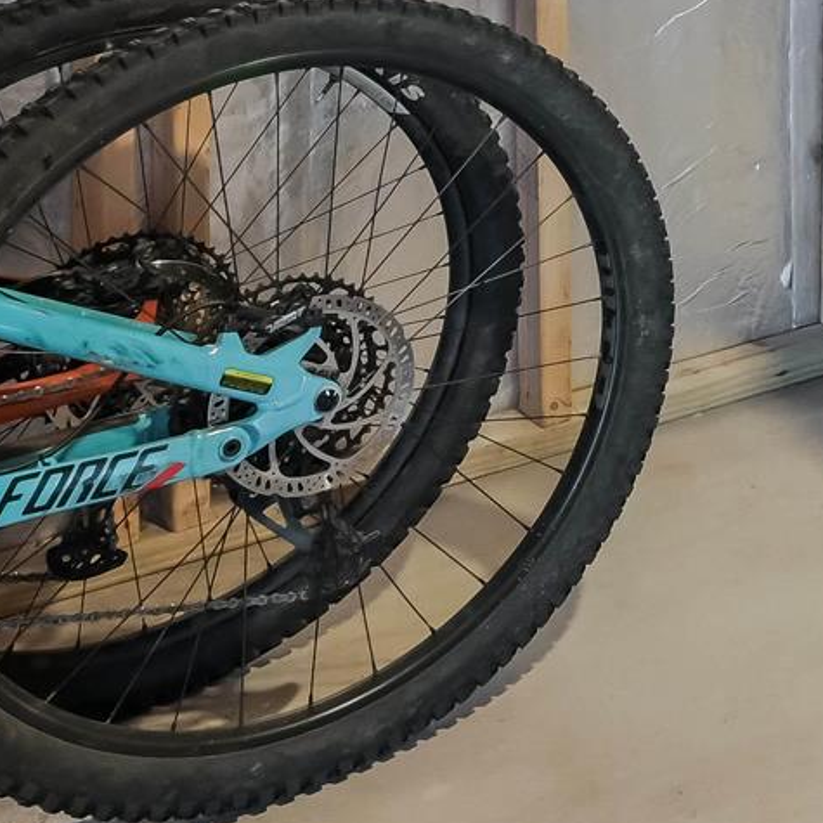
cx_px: 1542
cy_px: -371
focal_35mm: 77
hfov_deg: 17.5
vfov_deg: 19.8
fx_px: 2071
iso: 1000
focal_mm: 14
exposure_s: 4
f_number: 14
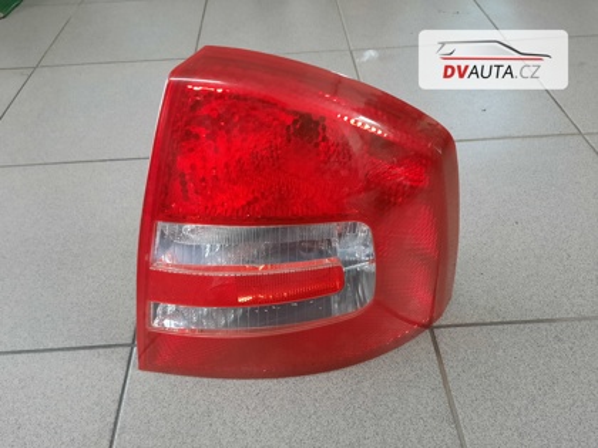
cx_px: 299
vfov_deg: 54.9
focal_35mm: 25
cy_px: 224
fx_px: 432
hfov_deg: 69.4
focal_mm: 4.6
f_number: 2
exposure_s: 1/30
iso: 320
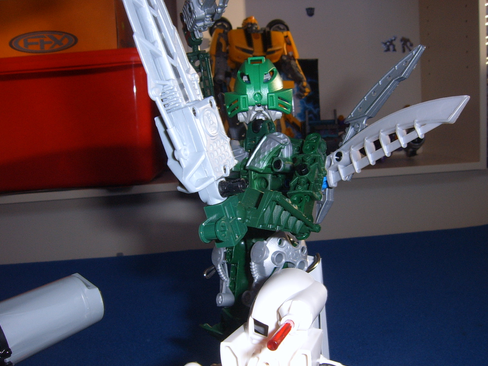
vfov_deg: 38.7
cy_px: 189
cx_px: 247
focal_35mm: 37
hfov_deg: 50.1
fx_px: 522
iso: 69
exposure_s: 1/30
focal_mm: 5.8
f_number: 5.8
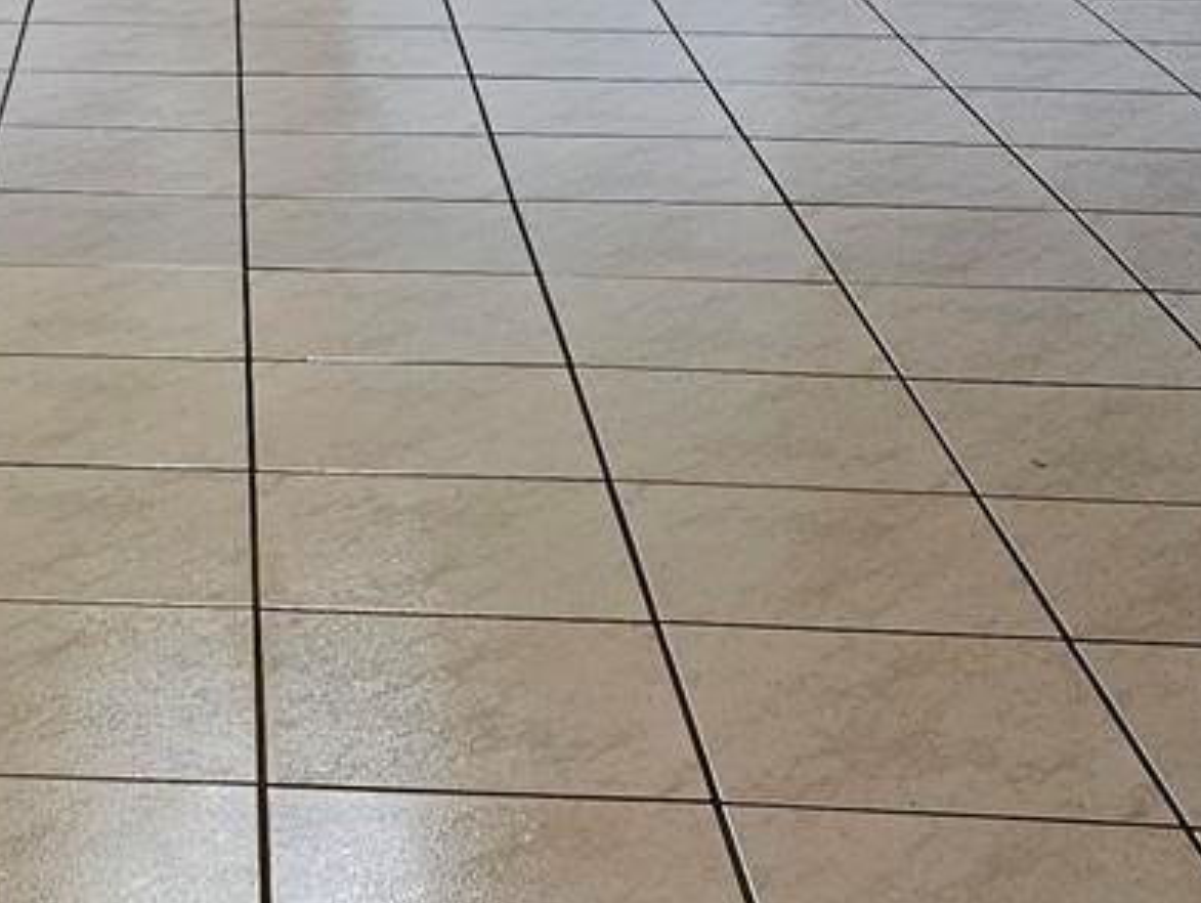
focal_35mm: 94
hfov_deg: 20.0
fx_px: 3264
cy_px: -666
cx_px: -89
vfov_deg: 14.1
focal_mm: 5.4
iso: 400
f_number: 1.8
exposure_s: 1/120
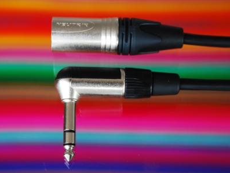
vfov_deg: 13.0
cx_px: 109
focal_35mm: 114
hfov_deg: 17.3
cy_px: 86
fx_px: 758
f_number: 5.6
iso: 500
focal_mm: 70
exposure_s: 1/8
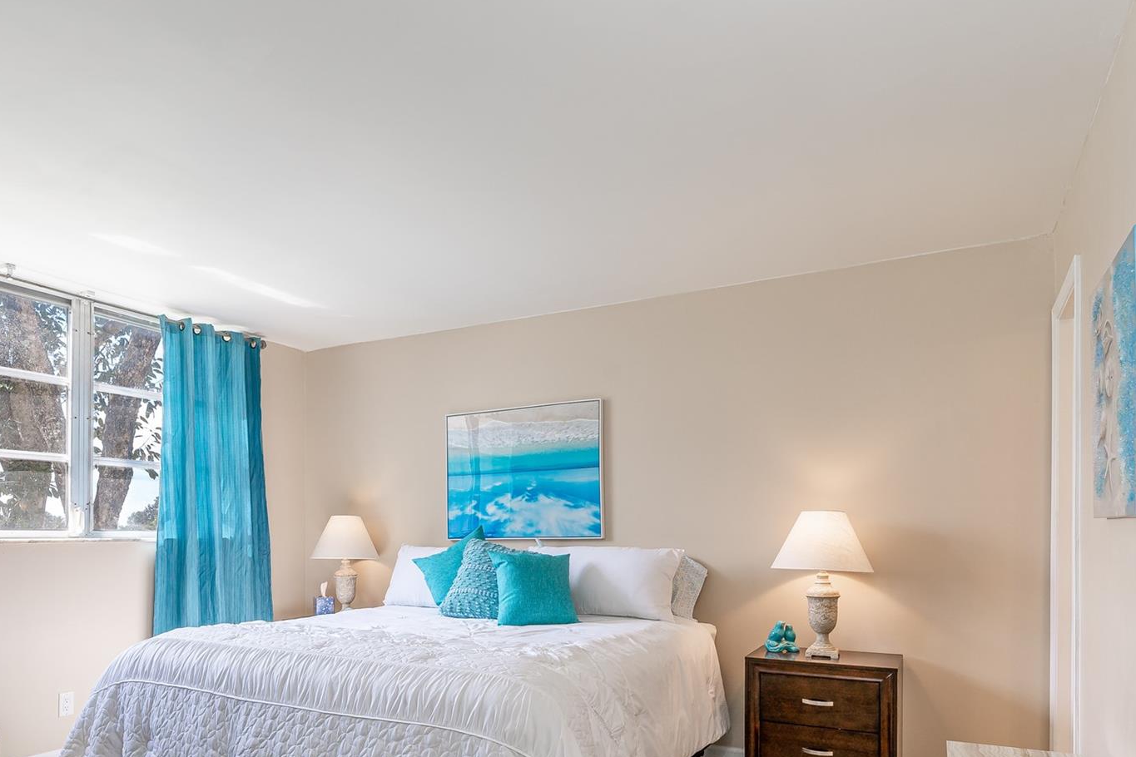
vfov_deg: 51.6
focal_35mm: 24
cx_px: 501
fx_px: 757
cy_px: 536
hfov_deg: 73.5
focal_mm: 16
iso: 100
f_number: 8
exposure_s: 1/25
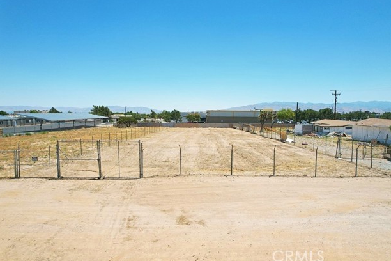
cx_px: 201
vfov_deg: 55.1
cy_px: 129
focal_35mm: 23
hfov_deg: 76.1
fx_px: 250
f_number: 2.8
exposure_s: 1/500
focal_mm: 8.38
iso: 100
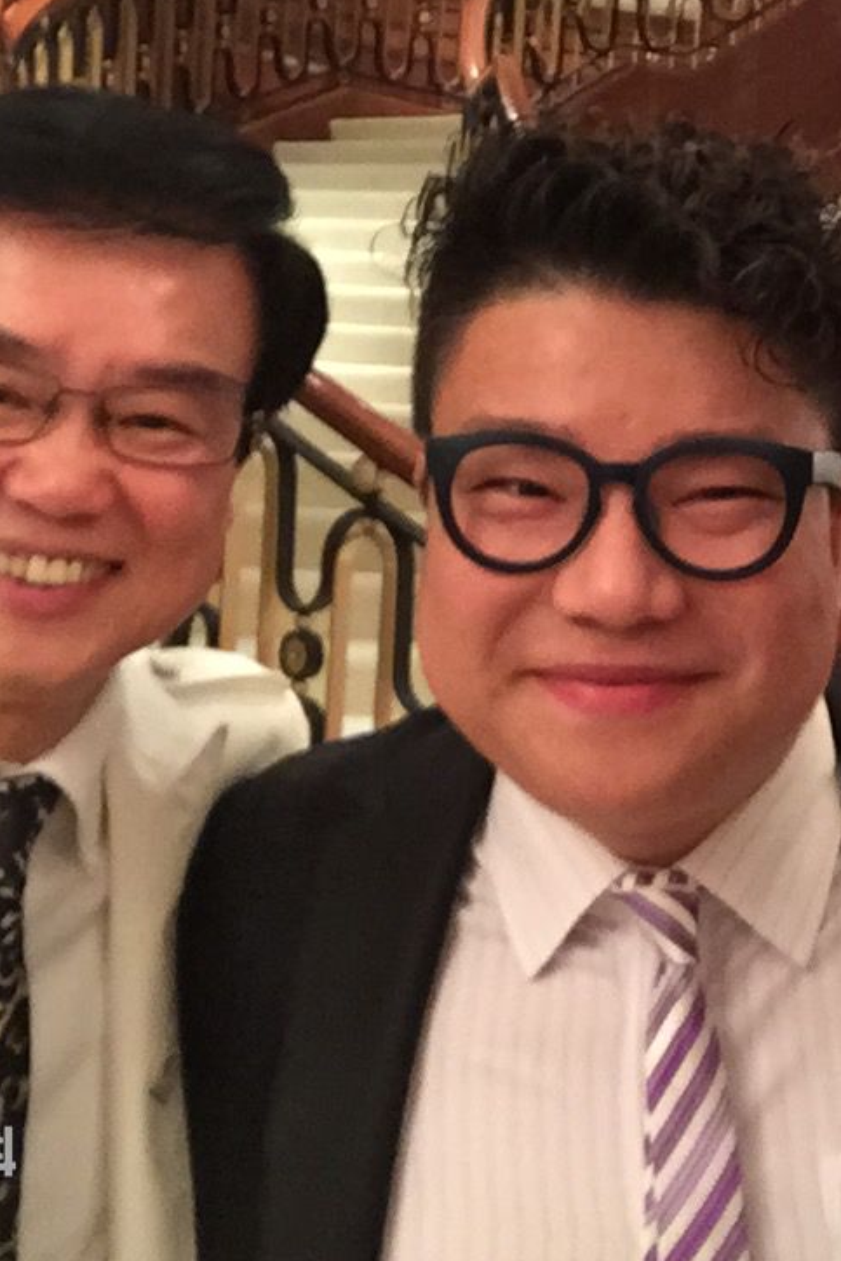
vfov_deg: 34.7
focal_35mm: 57
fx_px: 1996
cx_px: 707
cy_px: 428
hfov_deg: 23.3
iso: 320
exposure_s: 1/30
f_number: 2.2
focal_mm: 2.65
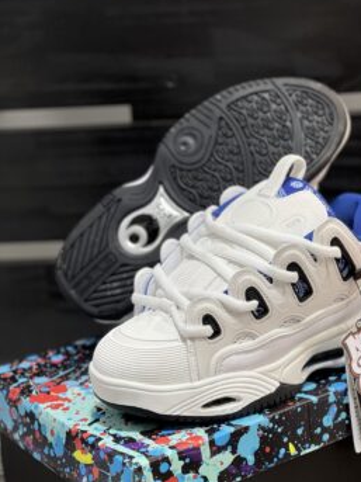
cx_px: 226
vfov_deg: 20.2
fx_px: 1350
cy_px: 284
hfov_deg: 15.2
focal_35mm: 97
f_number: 2.8
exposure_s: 1/40
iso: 125
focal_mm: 9
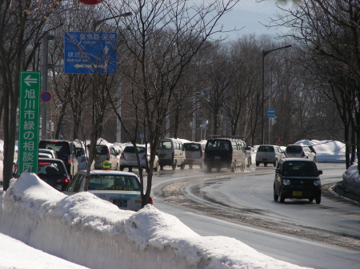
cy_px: 134
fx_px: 2391
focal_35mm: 230
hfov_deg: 8.6
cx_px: 180
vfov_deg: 6.5
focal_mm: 38.3
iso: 50
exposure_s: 1/458
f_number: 4
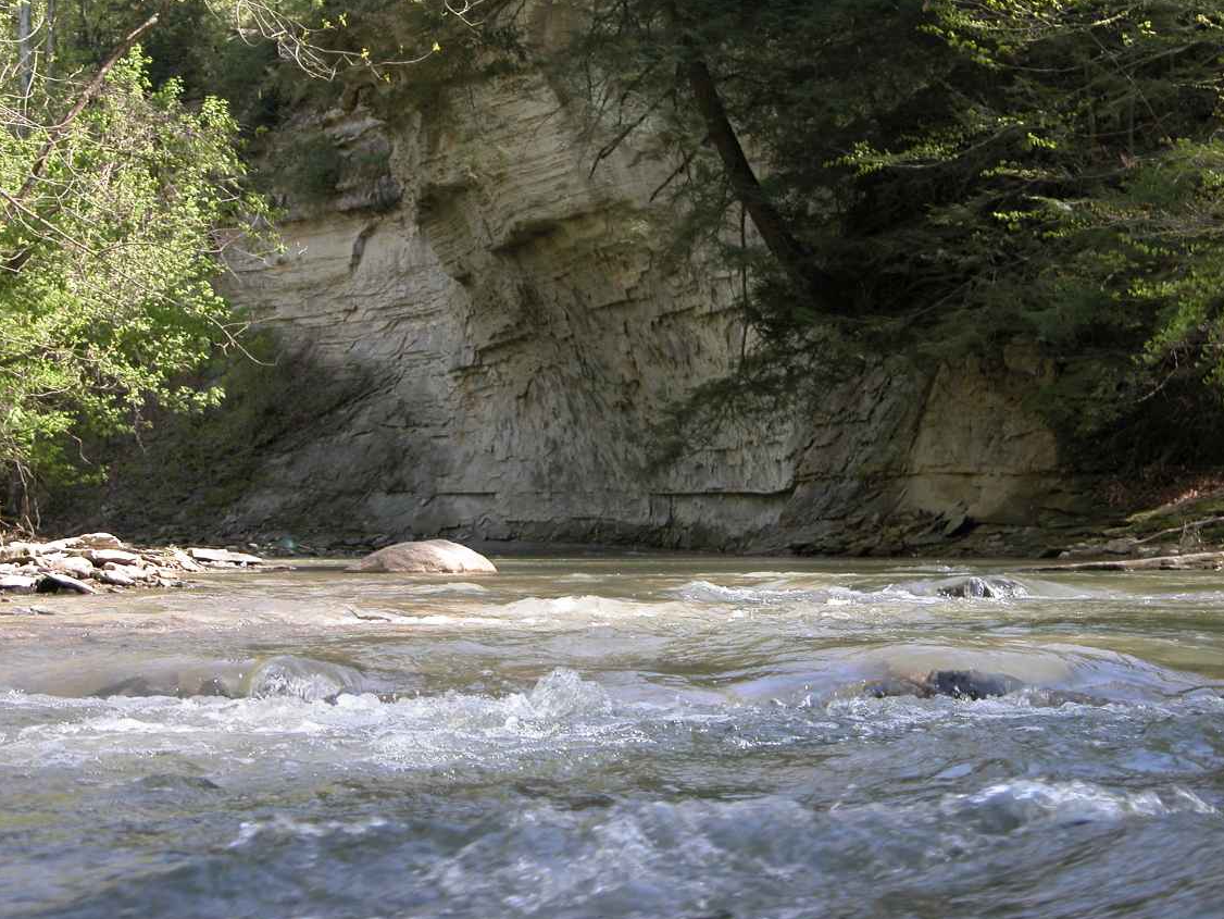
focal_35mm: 100
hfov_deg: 19.6
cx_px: 657
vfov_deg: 14.8
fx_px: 3537
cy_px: 481
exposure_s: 1/146
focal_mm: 22.3
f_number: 3.5
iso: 100
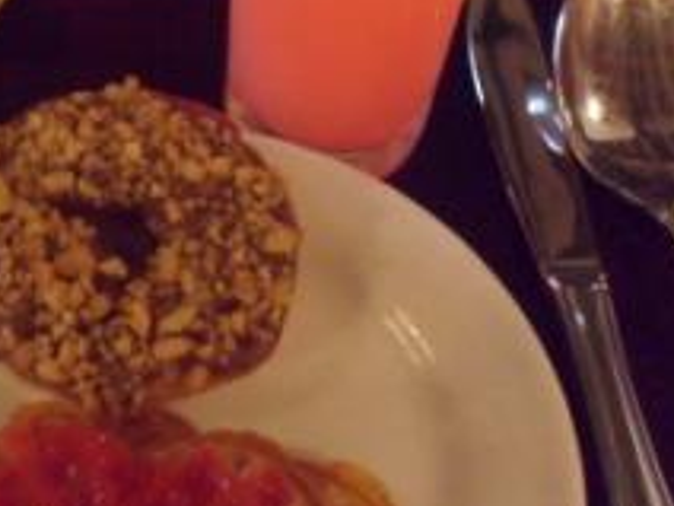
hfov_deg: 32.3
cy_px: 248
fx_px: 1110
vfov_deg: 25.7
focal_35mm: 57
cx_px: 79
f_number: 3.5
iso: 800
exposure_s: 1/15
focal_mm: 4.9
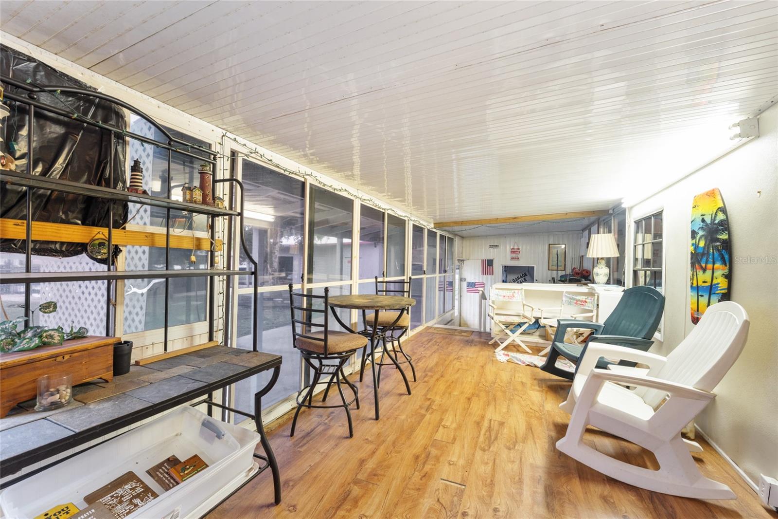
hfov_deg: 104.3
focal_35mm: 14
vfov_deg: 81.2
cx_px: 389
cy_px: 260
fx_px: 302
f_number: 8
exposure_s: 1
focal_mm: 14
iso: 500
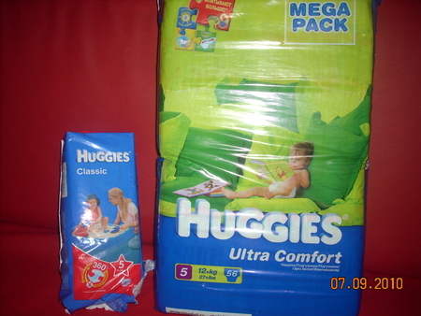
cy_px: 158
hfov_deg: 50.1
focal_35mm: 37
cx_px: 210
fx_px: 450
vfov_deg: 38.7
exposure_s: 1/60
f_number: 2.8
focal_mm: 6.2
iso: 64
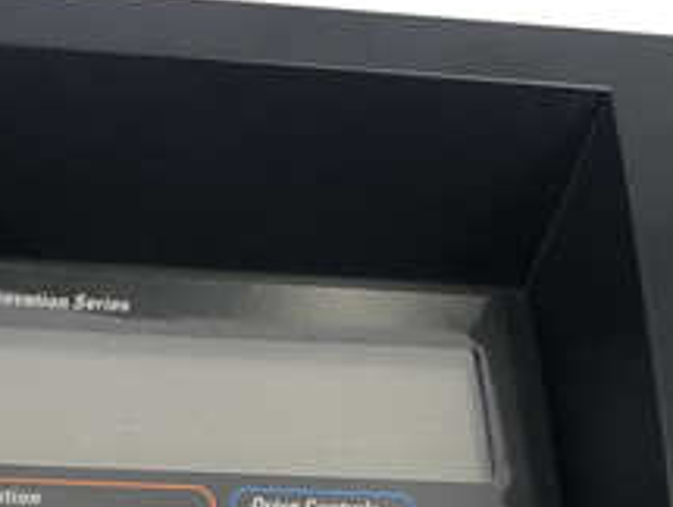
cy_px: 588
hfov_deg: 24.6
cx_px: 128
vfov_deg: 18.1
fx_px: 1519
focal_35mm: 78
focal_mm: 3.99
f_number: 1.8
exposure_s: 1/50
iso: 25
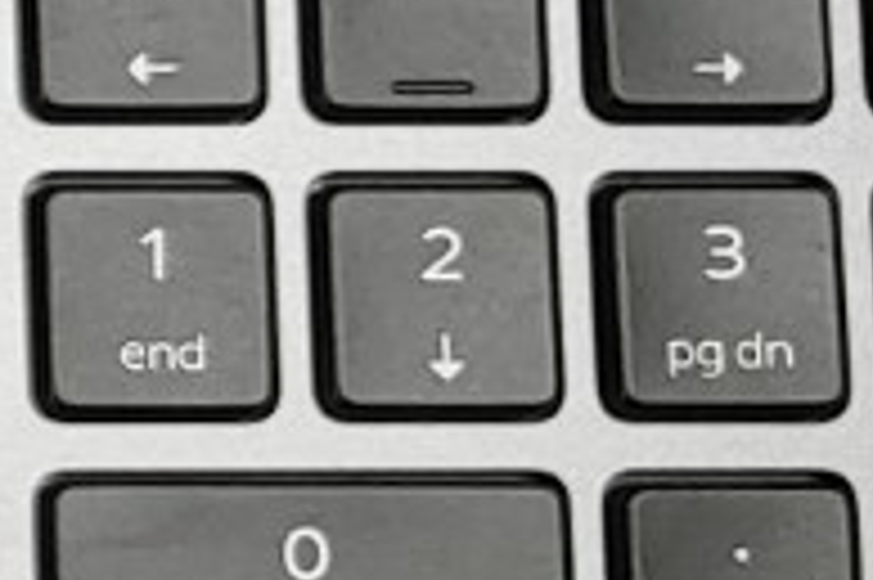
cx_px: -1606
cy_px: 234
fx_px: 4870
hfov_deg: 8.7
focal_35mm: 201
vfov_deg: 6.8
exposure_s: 1/120
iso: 50
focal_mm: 4.36
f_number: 1.8
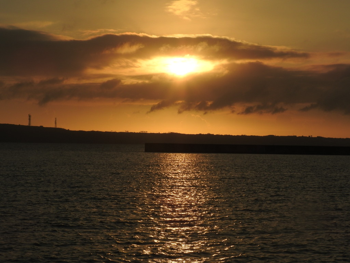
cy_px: 132
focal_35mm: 115
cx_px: 175
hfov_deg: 17.1
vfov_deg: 12.9
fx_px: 1163
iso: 100
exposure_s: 1/1600
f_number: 8
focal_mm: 20.6
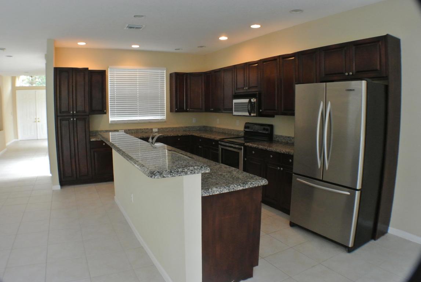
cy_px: 141
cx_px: 210
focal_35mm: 29
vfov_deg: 45.1
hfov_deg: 63.6
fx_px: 340
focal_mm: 11
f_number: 8
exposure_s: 1/25
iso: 800
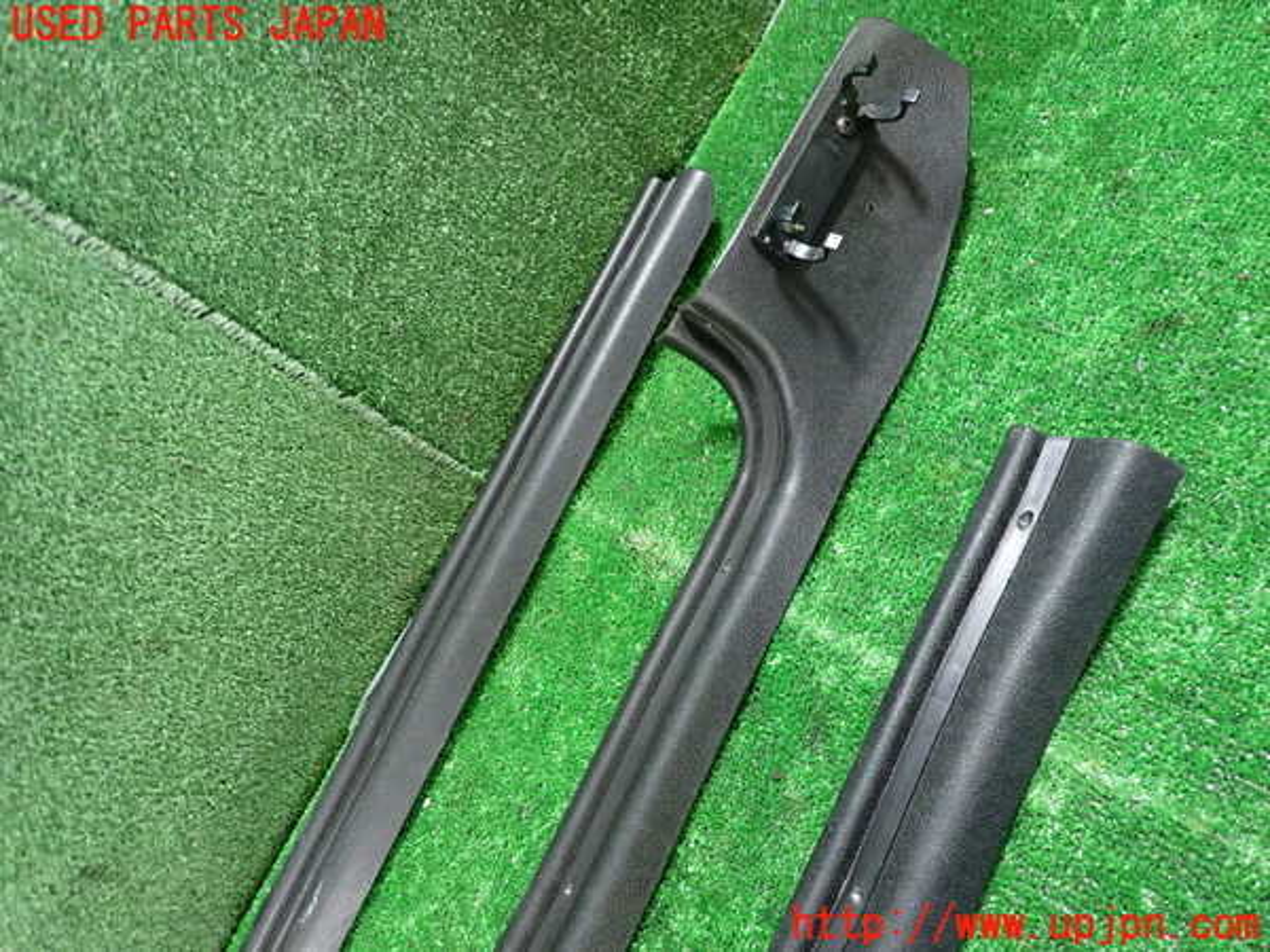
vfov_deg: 54.9
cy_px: 476
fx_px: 917
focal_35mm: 25
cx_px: 635
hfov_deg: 69.4
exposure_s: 1/30
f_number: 2
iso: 500
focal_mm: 4.5
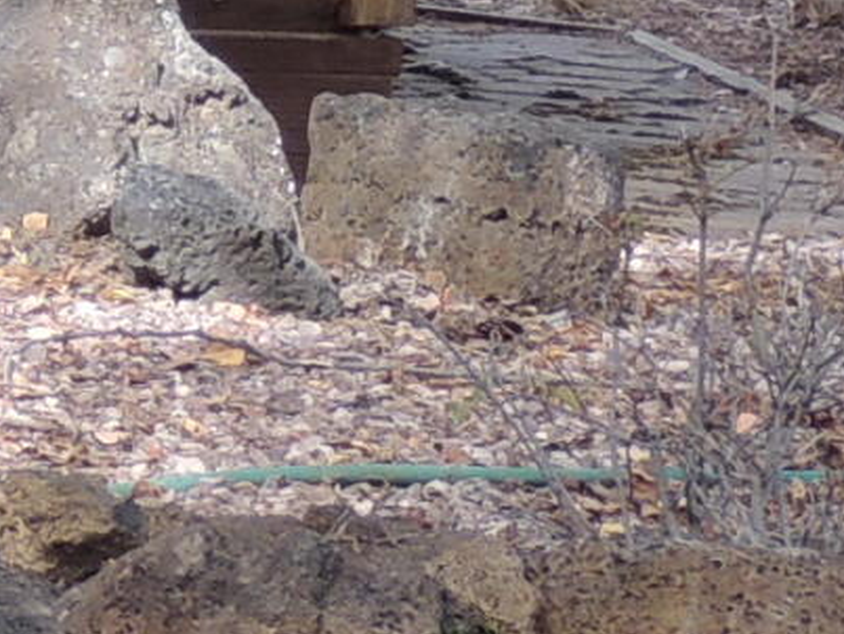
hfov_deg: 2.9
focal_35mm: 671
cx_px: -1203
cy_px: -783
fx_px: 16370
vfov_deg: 2.2
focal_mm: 16
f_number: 4.1
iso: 100
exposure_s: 1/100
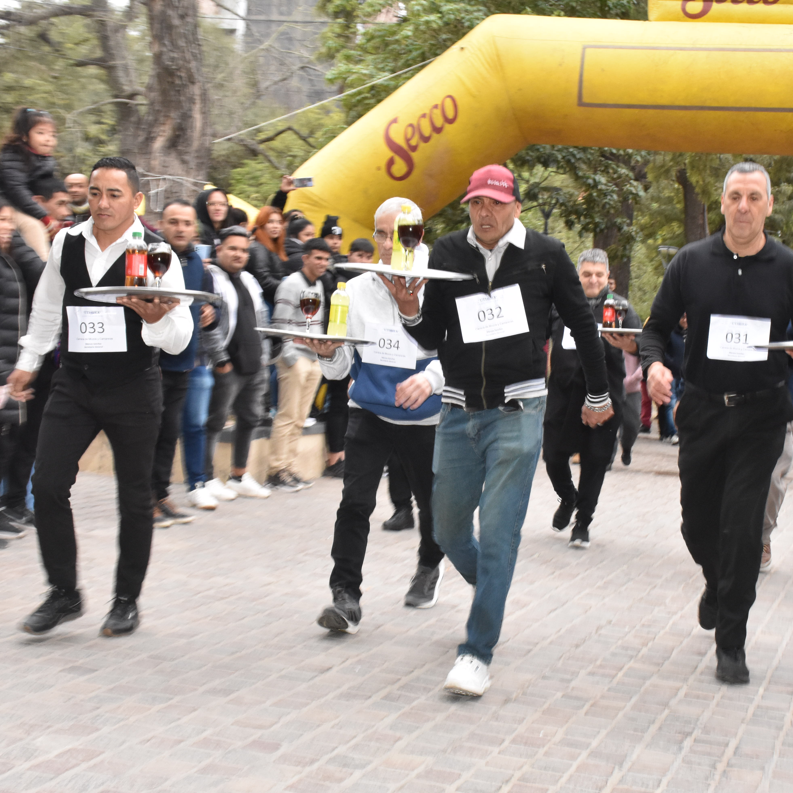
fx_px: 1365
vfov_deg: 32.4
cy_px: 400
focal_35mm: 53
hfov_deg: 32.3
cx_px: 458
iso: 2000
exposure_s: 1/60
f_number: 11
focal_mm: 27
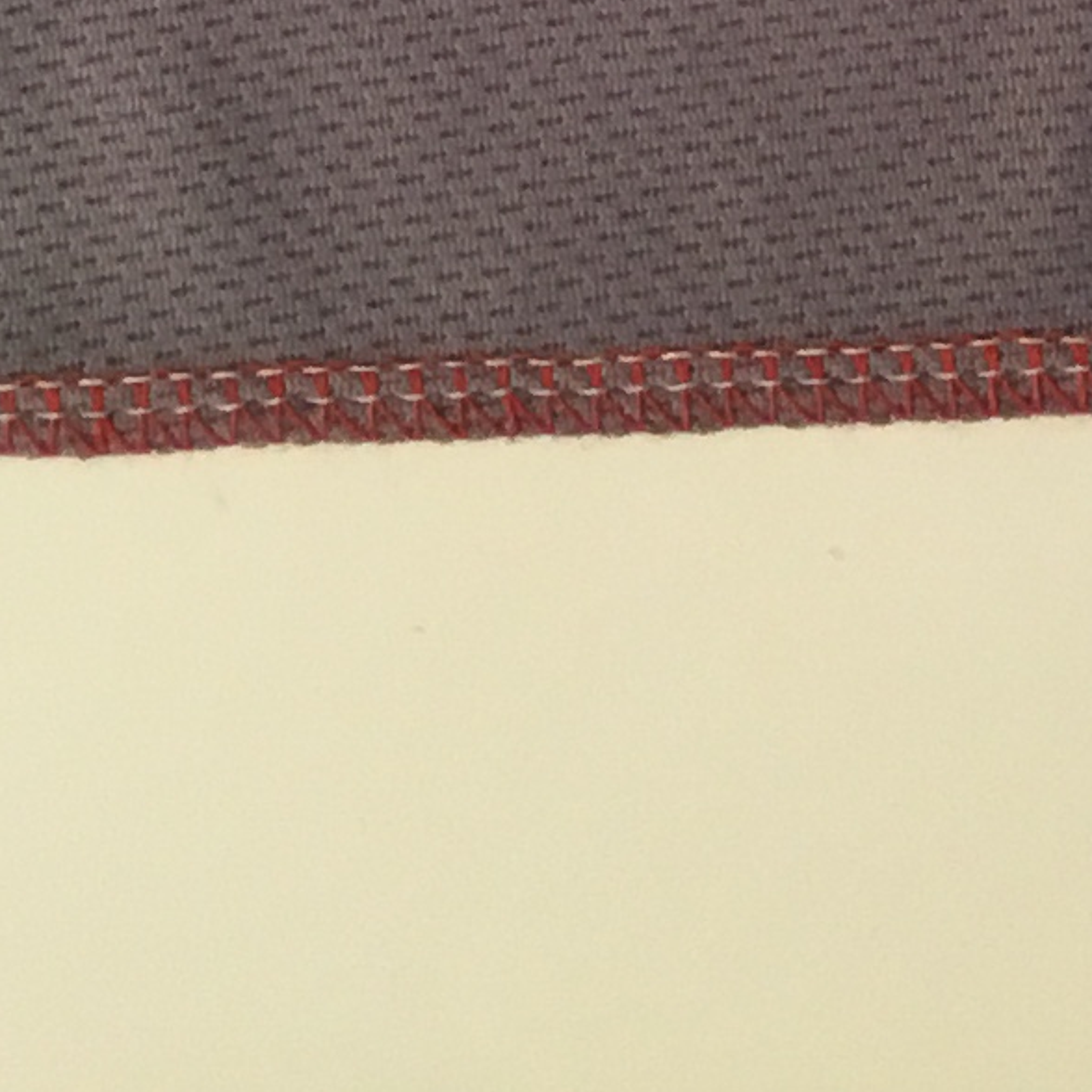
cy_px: -1174
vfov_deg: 10.5
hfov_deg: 11.3
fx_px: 5425
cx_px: 1215
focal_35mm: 152
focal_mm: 3.3
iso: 100
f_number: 2.4
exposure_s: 1/33
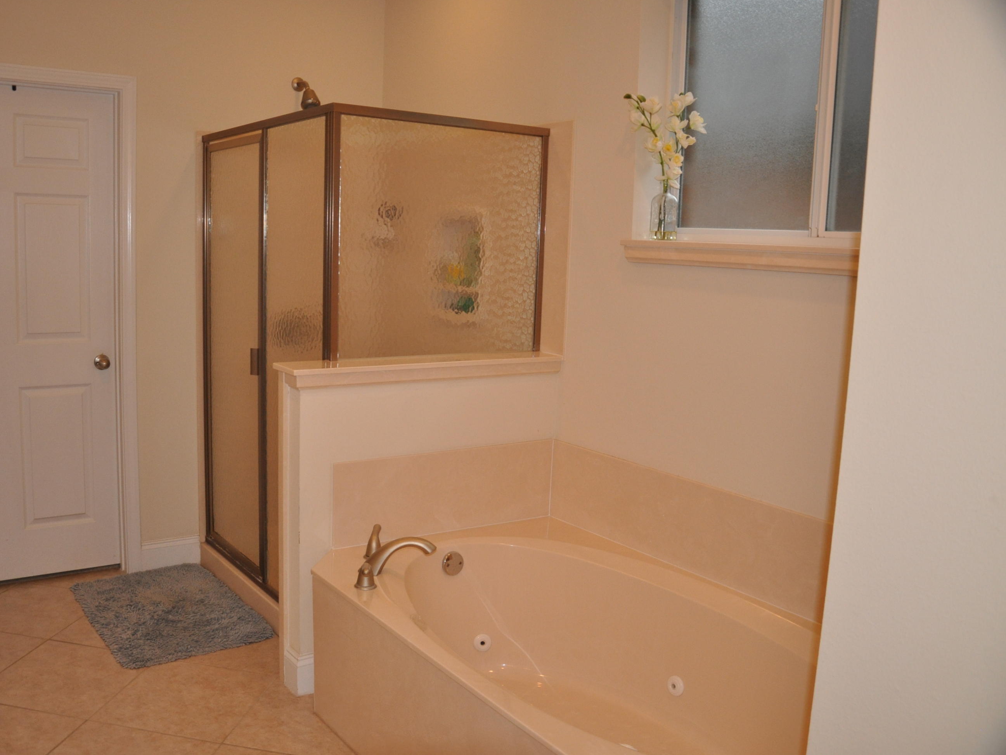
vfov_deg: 46.8
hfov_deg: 59.7
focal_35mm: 30
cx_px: 427
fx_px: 872
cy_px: 372
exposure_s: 1/60
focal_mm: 18
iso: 800
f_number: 3.5
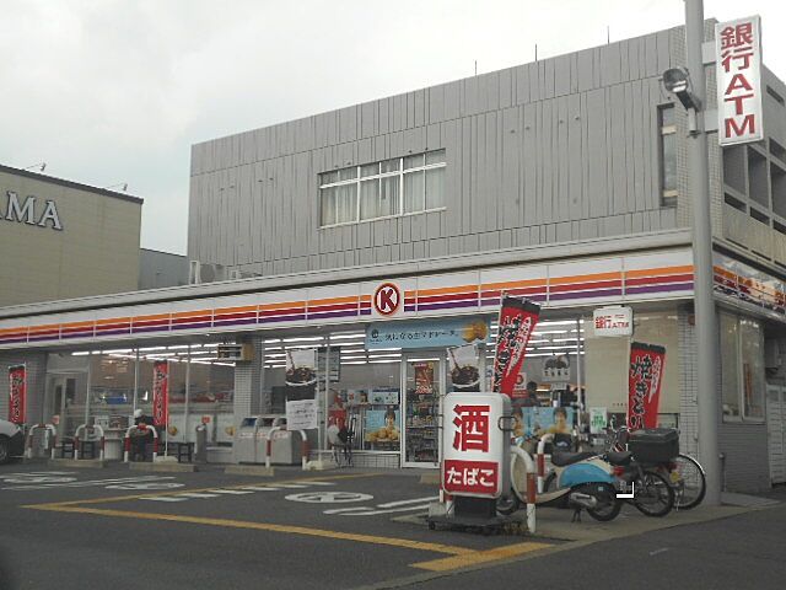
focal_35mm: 44
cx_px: 393
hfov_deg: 42.9
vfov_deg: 32.9
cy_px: 295
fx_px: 999
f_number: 4.2
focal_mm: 7.7
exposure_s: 1/60
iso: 80
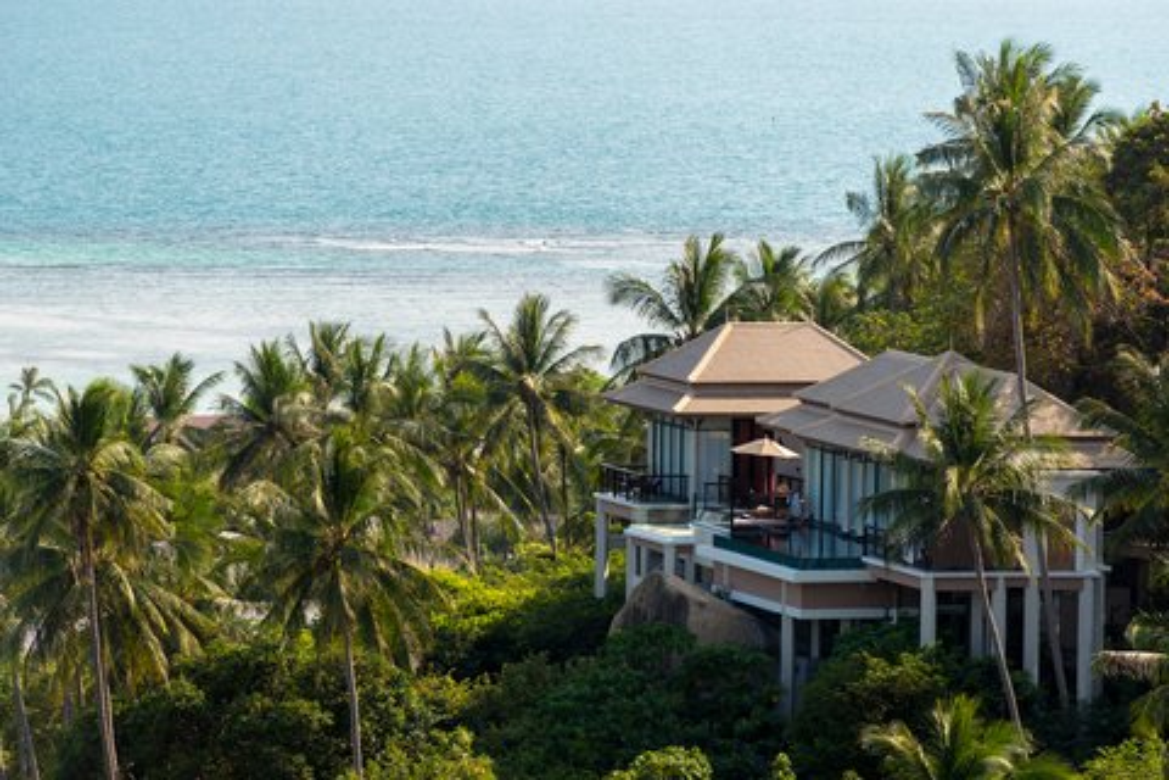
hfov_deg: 10.3
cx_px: 584
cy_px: 390
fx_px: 6494
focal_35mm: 200
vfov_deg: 6.9
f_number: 5
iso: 50
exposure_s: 1/60
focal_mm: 200
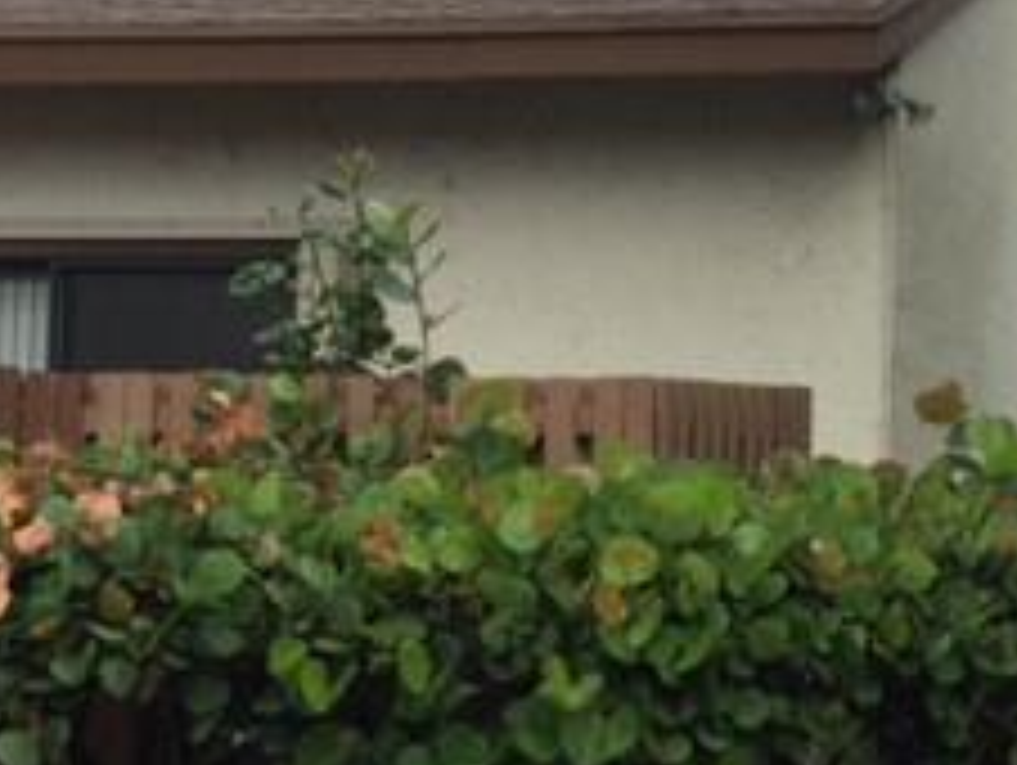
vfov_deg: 18.0
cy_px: 351
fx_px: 2412
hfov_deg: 23.2
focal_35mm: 82
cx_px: 914
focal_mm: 4.15
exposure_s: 1/964
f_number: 2.2
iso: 32
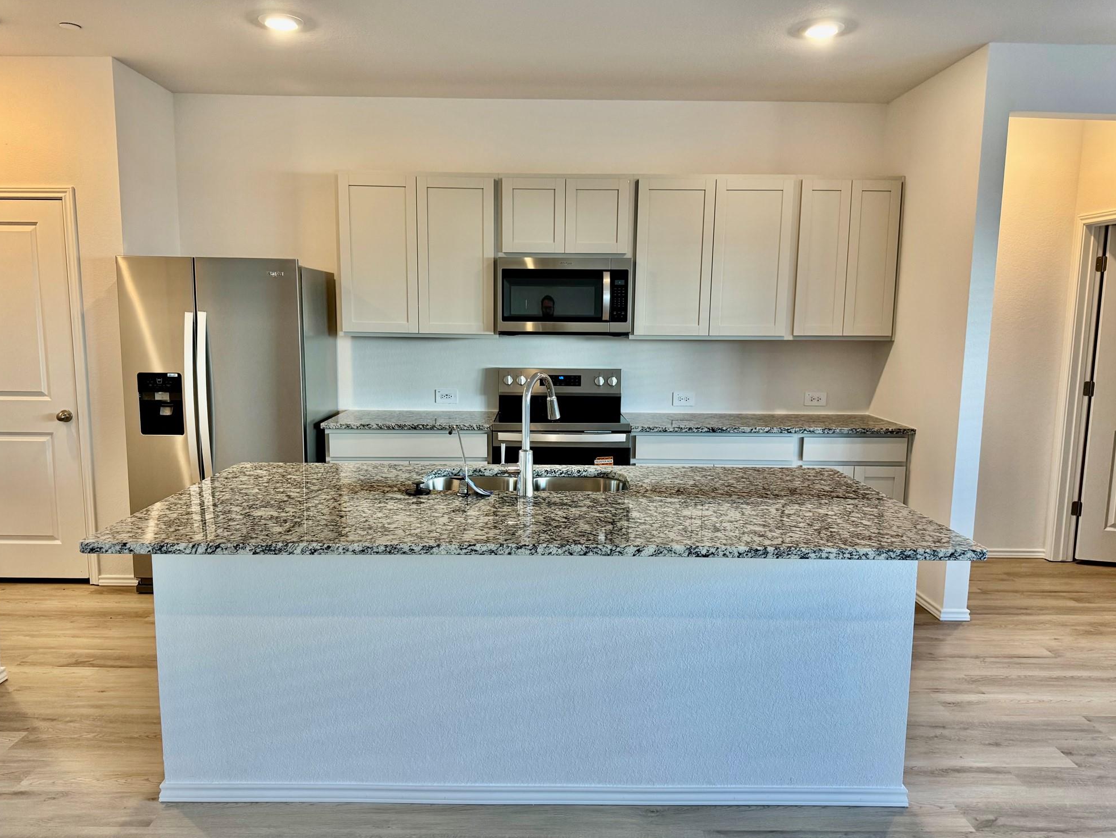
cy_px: 426
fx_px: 806
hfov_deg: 69.4
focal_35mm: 25
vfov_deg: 54.9
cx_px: 548
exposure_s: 1/120
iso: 200
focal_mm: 6.76
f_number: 1.78
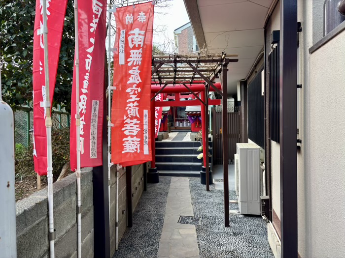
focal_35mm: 26
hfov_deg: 67.3
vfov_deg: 53.1
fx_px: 259
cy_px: 129
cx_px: 172
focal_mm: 5.96
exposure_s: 1/121
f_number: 1.6
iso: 32
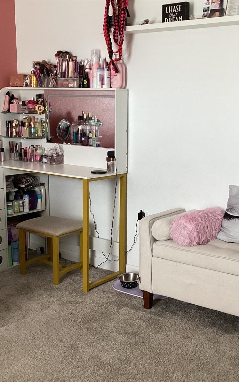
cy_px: 191
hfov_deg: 28.9
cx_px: 169
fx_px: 458
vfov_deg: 45.3
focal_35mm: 44
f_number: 2.4
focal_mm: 3.3
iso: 100
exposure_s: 1/60
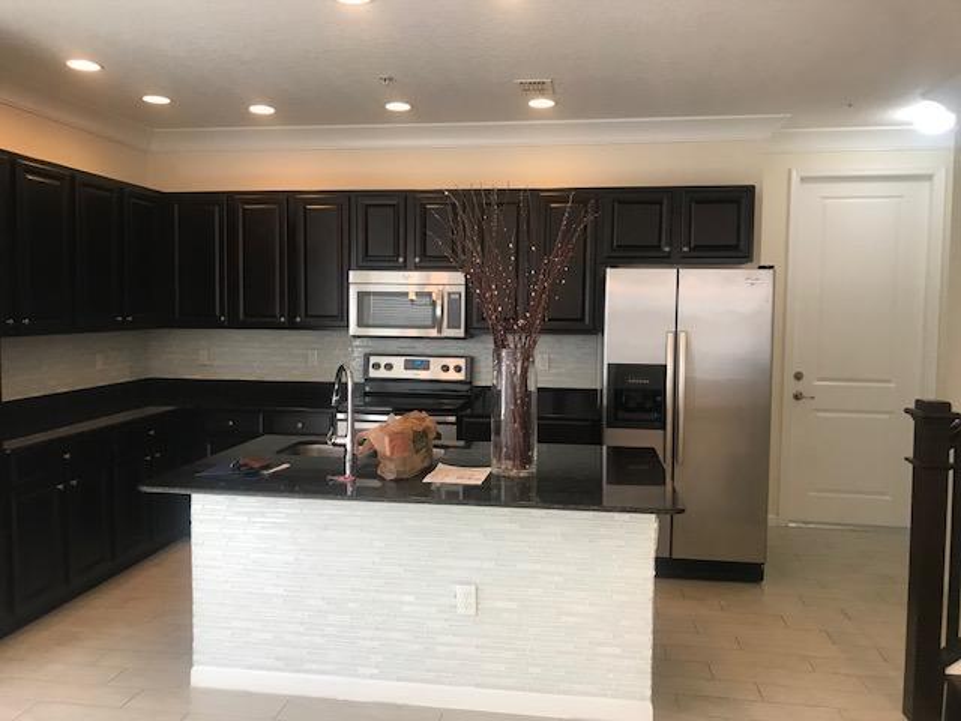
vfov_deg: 49.7
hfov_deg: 63.4
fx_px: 777
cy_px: 360
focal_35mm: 28
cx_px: 480
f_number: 1.8
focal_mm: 3.99
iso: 40
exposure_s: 1/20
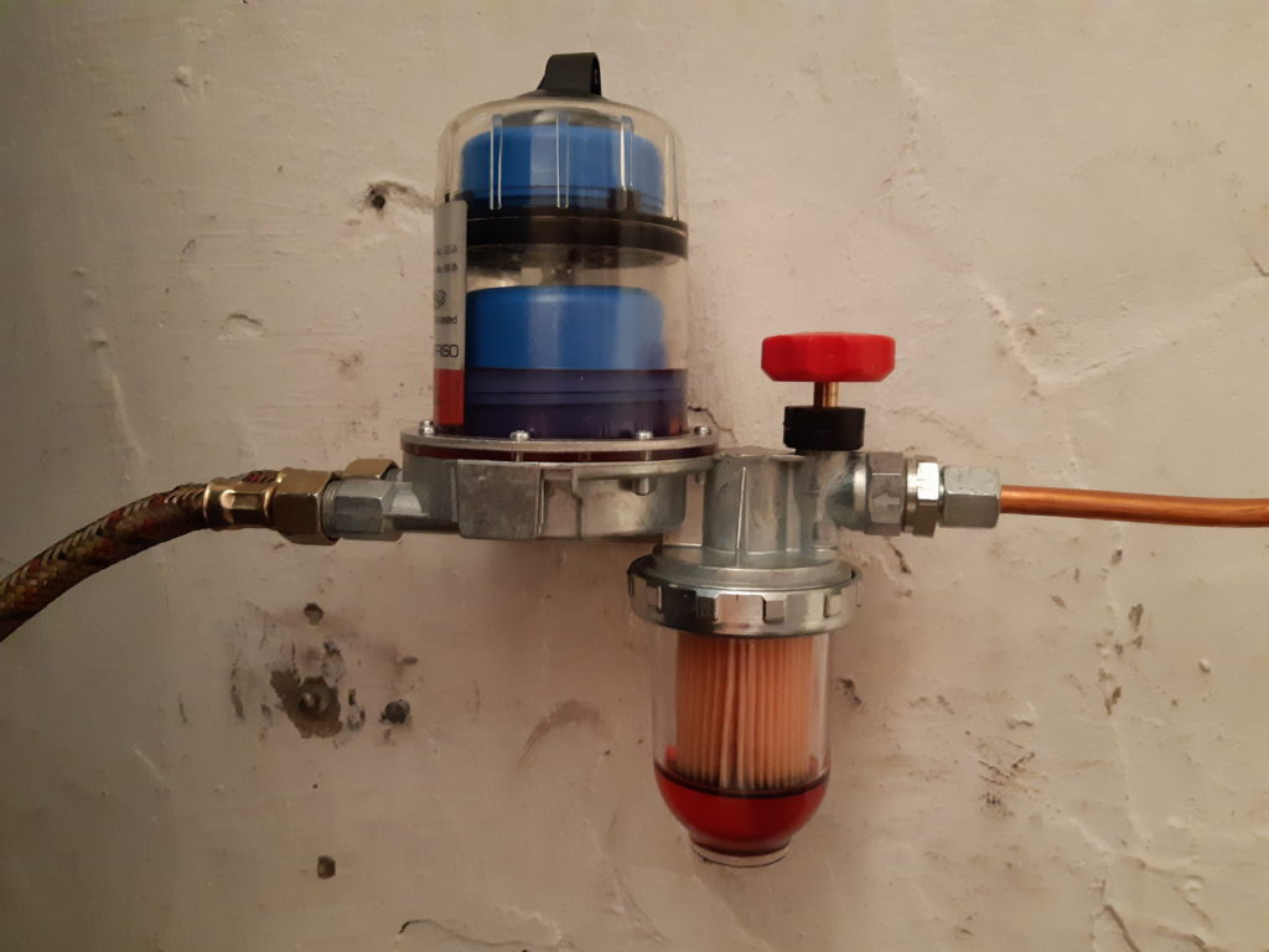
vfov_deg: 53.1
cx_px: 634
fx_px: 953
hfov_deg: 67.3
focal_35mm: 26
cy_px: 476
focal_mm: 3.93
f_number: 1.7
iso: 500
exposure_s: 1/25
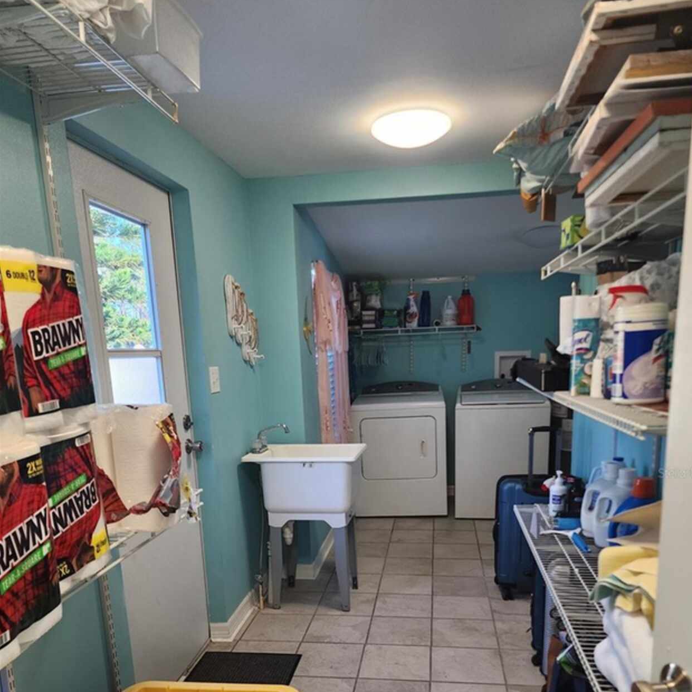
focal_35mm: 28
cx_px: 357
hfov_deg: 57.3
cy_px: 473
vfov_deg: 55.8
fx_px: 633
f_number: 1.8
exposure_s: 1/120
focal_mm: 6.4
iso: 200
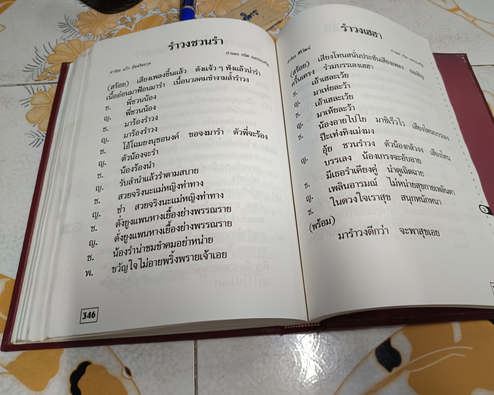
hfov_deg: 66.0
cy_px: 191
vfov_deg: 54.9
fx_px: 380
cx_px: 258
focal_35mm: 26
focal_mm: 5.31
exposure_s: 1/50
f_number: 1.7
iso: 1176
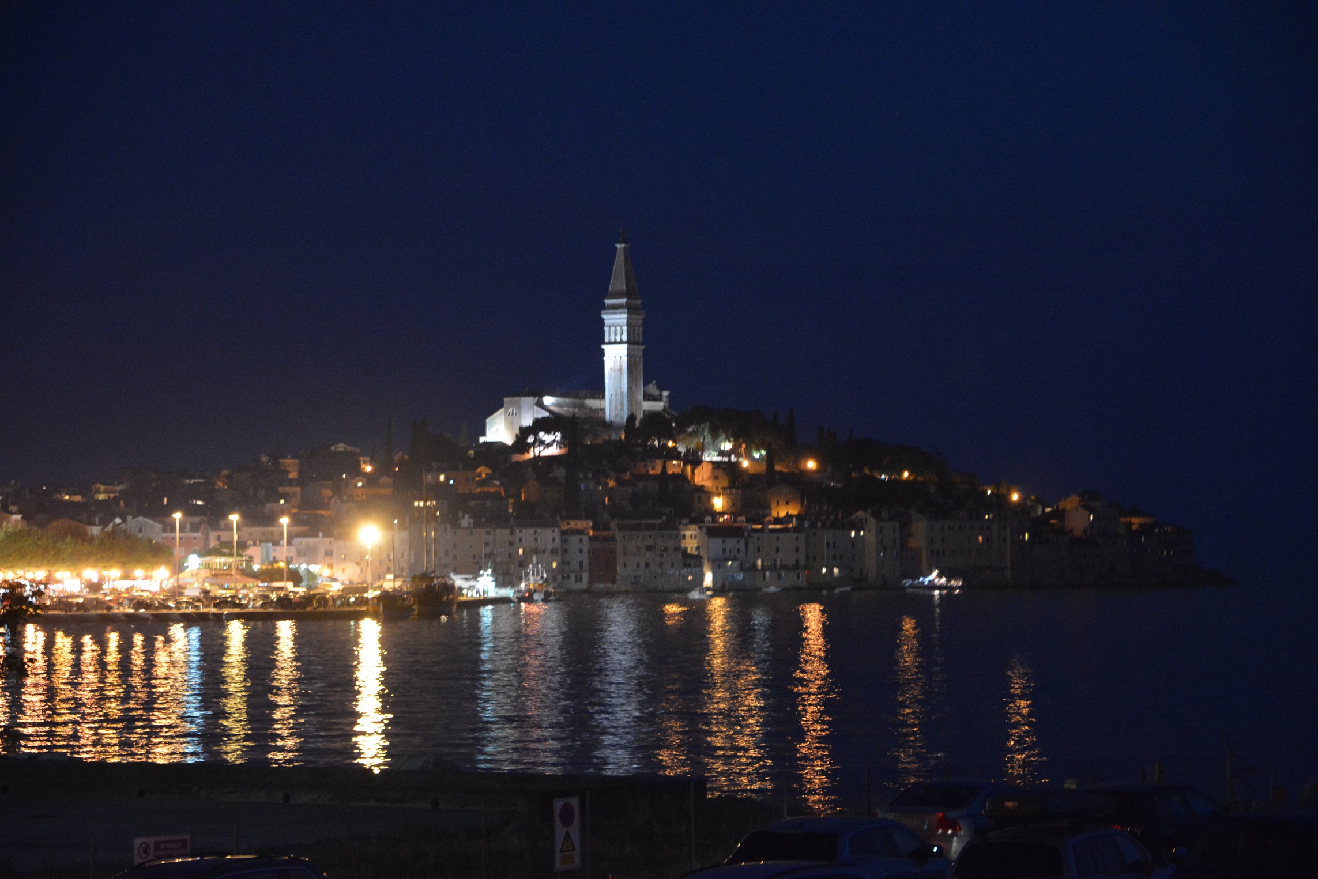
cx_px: 659
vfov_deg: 13.0
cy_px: 440
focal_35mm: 105
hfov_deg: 19.5
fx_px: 3845
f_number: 4
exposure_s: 1/5
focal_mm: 70
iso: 3200
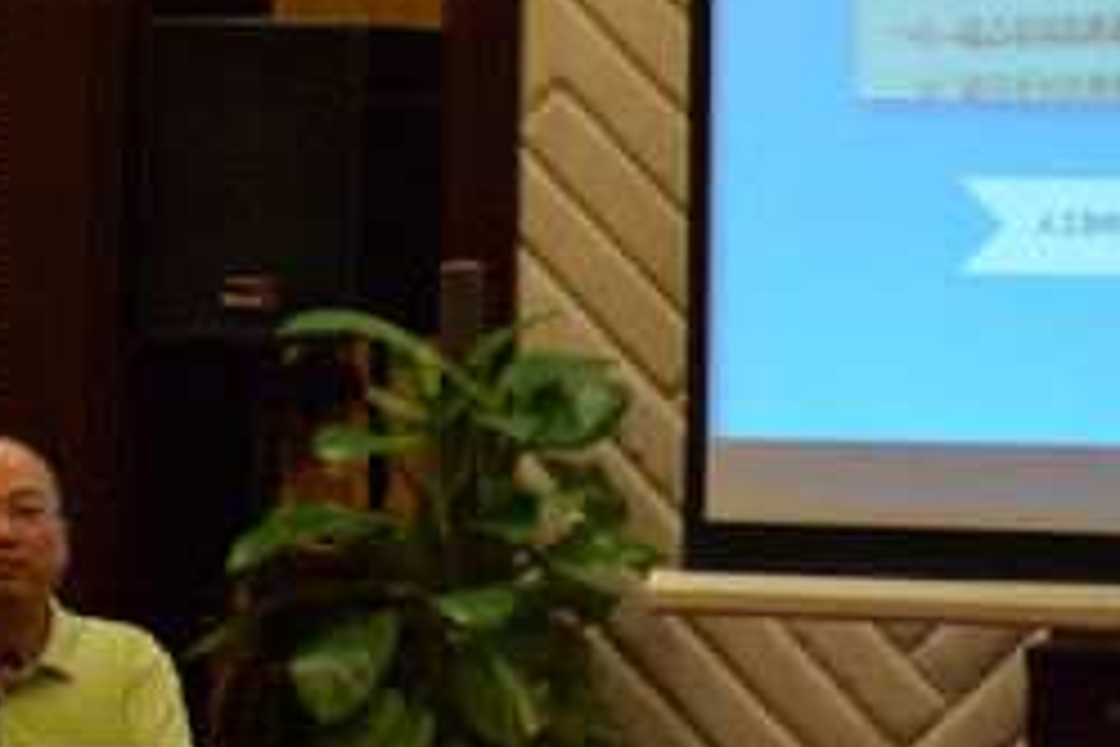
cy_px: 657
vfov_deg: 5.9
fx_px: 7199
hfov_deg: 8.8
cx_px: 0
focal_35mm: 231
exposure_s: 1/60
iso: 1600
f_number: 5.6
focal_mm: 55
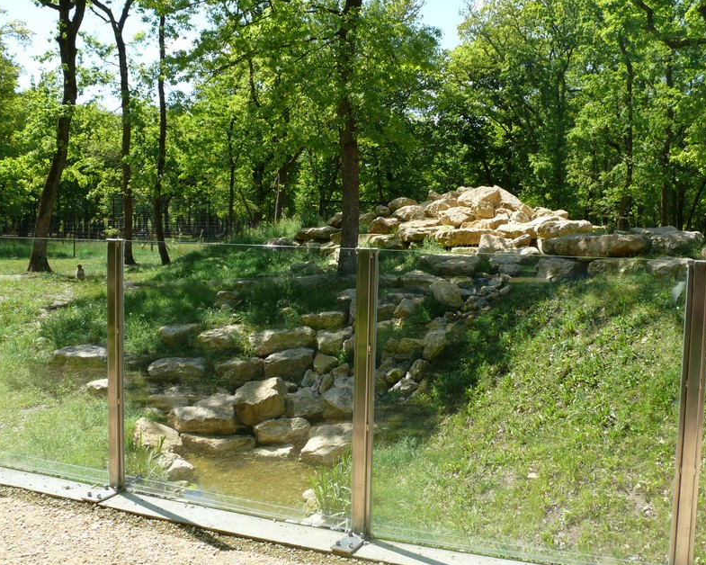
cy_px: 284
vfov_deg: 40.1
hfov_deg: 49.1
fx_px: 773
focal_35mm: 37
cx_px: 360
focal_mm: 7.4
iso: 100
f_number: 5
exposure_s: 1/250
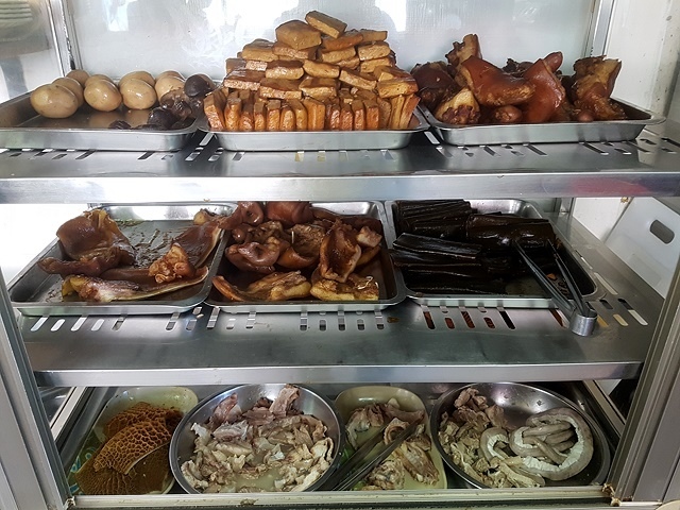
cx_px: 340
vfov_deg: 53.1
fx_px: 511
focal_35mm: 26
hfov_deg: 67.3
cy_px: 255
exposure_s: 1/24
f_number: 1.7
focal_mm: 4.2
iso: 160
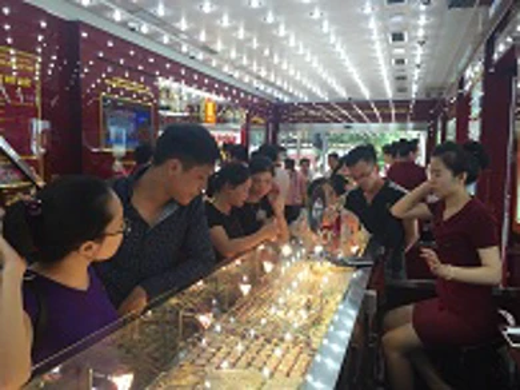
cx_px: 260
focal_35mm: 29
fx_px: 435
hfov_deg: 61.7
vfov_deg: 48.2
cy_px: 195
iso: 50
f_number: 2.2
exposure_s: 1/120
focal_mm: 4.15
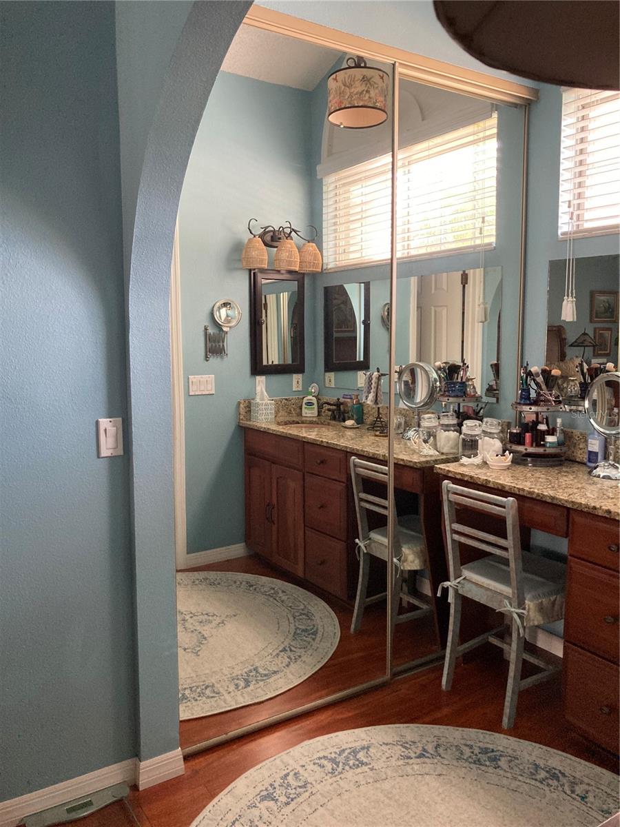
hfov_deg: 49.7
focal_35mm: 28
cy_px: 414
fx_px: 669
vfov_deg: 63.4
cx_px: 310
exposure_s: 1/59
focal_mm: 3.99
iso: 320
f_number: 1.8
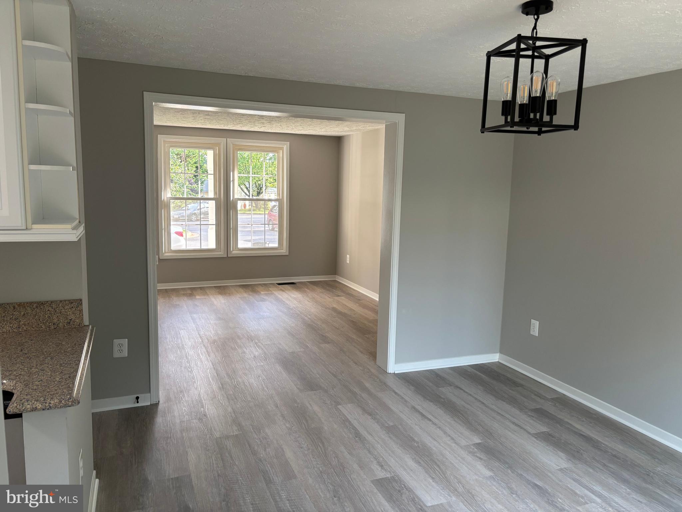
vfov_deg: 53.1
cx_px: 341
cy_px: 256
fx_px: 512
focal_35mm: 26
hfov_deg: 67.3
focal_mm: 5.96
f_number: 1.6
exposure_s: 1/120
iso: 125
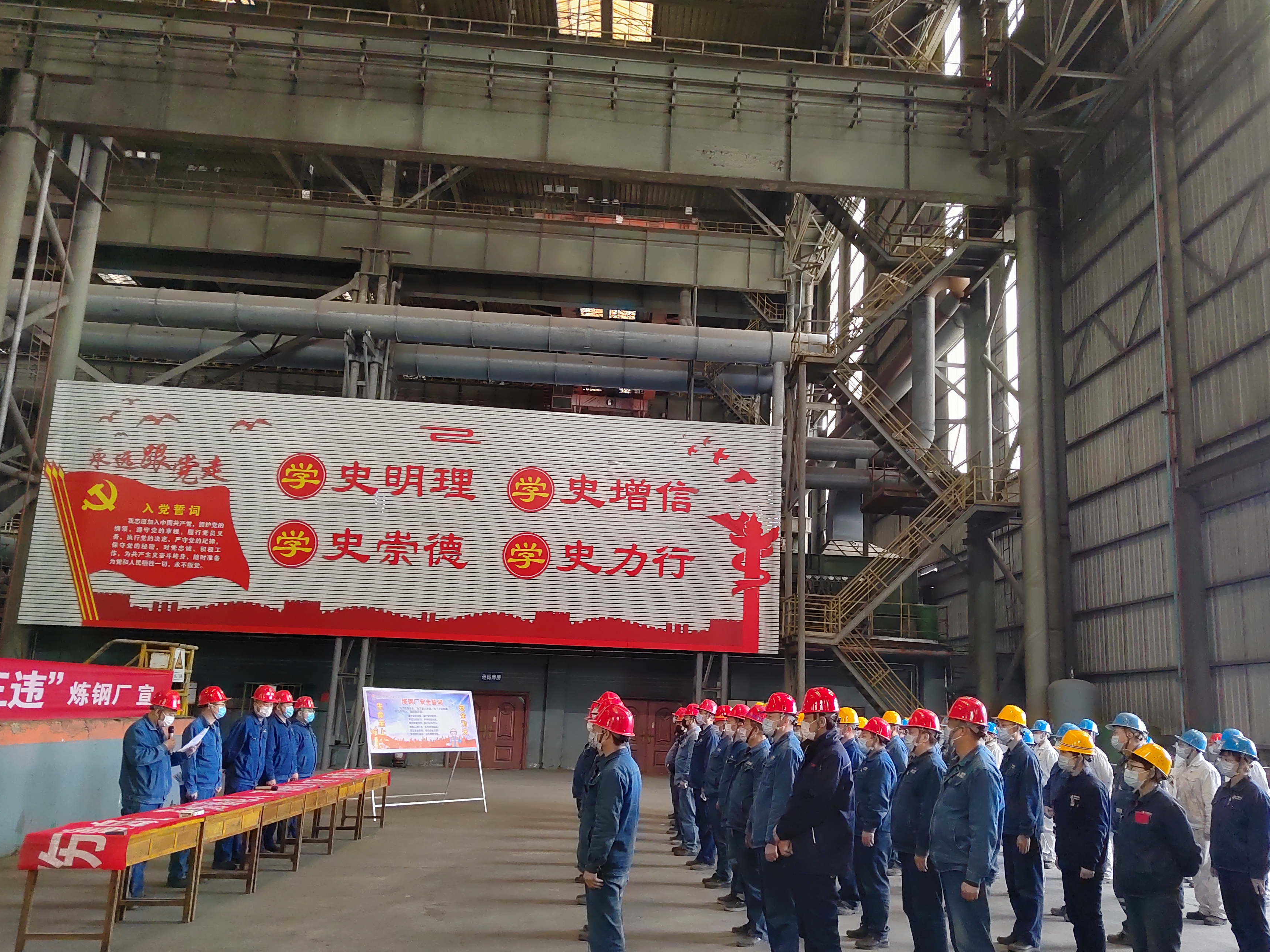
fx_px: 954
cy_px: 525
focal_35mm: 26
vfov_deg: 53.0
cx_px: 690
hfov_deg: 67.2
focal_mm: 5.52
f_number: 1.9
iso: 1088
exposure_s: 1/50
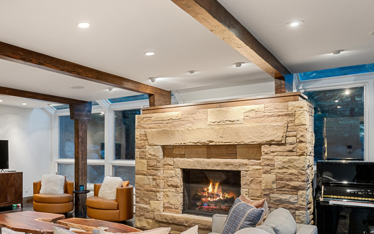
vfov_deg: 40.2
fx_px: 316
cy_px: 150
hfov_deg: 55.6
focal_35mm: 31
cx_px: 60
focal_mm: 17
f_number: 7.1
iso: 400
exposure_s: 1/1.67
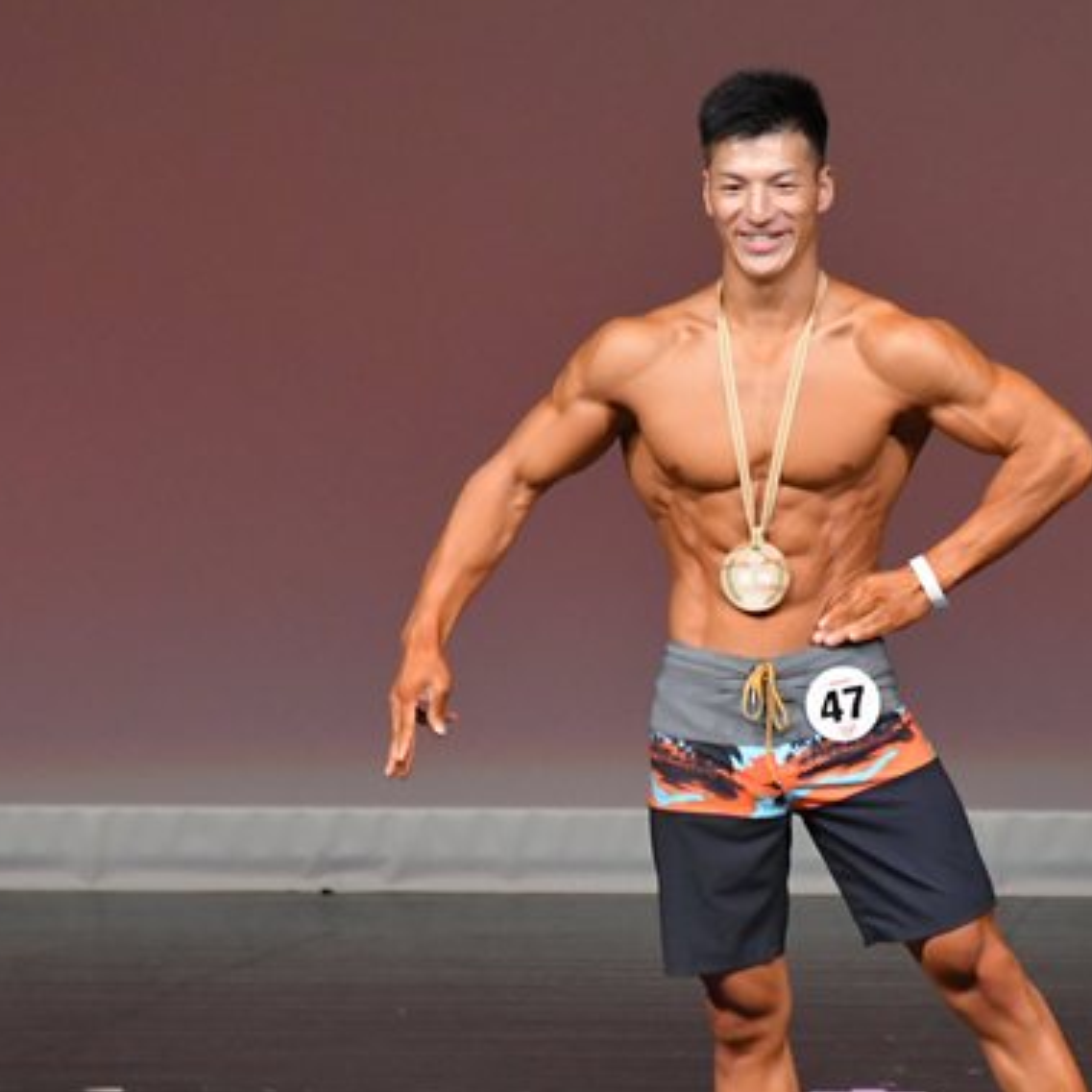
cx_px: 886
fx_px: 21414
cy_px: 692
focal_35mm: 600
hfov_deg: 2.9
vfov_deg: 2.9
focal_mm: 230
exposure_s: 1/400
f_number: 5.6
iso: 4000
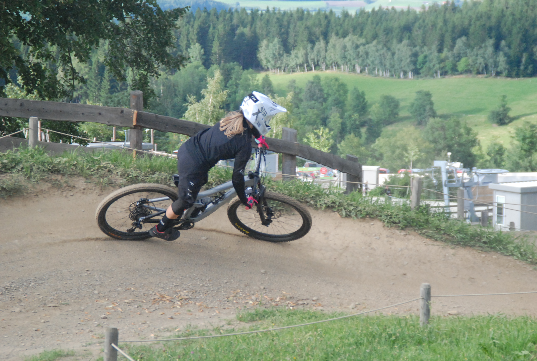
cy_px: 180
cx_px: 268
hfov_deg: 18.1
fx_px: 1682
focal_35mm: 112
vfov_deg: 12.2
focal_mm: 75
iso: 1250
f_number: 6.3
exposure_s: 1/640
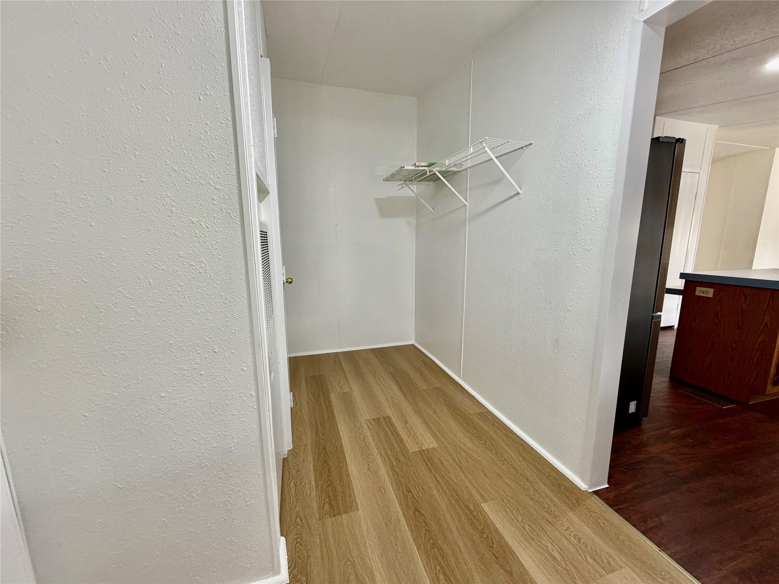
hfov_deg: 102.1
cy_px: 292
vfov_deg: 85.7
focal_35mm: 14
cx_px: 390
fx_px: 315
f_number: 2.2
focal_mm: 2.22
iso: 250
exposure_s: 1/60
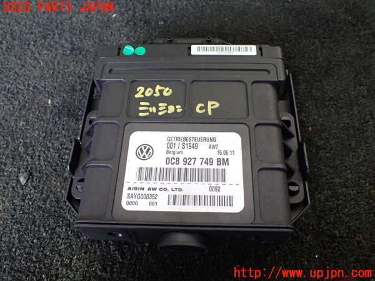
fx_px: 325
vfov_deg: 46.8
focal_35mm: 30
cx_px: 188
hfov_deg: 60.0
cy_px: 140
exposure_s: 1/125
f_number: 2.3
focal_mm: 5.4
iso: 400
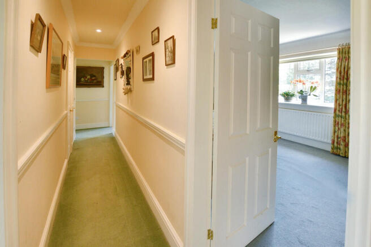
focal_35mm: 15
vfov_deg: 77.2
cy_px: 124
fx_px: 154
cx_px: 186
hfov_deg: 100.4
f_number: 8
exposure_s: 1/15
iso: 560
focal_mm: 10
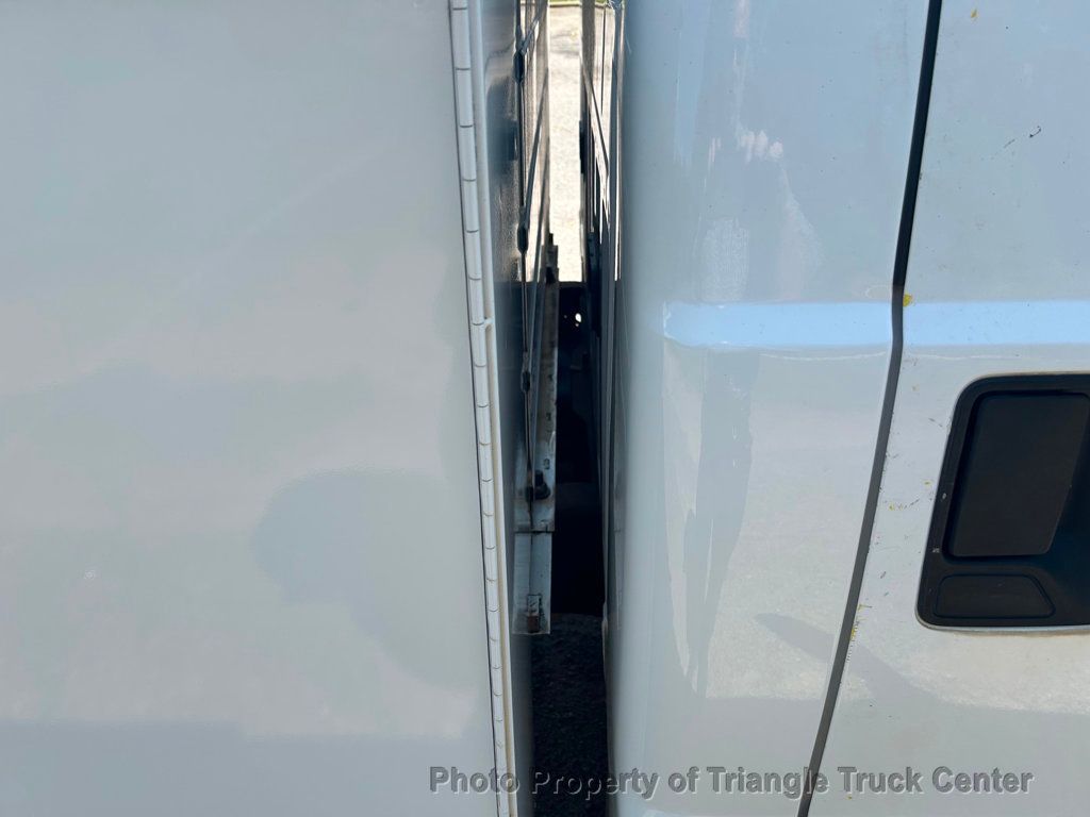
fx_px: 819
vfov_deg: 53.1
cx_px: 545
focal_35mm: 26
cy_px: 408
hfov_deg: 67.3
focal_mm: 5.7
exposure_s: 1/1869
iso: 50
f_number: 1.5
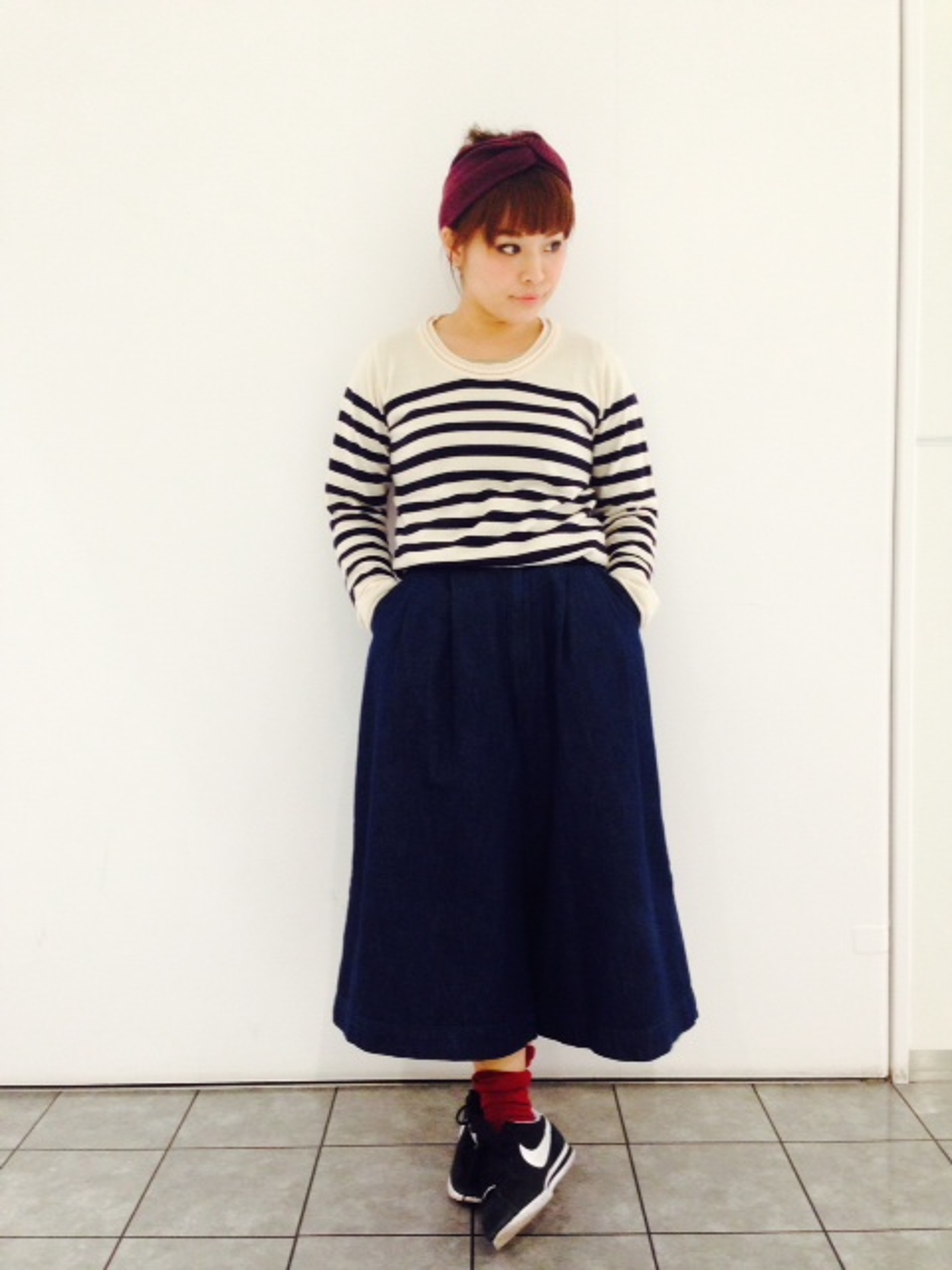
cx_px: 476
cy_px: 635
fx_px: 1210
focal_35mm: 33
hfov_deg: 42.9
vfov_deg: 55.4
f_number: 2.4
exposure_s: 1/20
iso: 160
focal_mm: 4.12
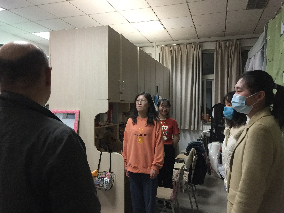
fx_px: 238
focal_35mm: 29
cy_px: 106
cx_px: 142
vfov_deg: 48.2
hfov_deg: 61.7
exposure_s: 1/17
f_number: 2.2
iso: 125
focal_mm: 4.15
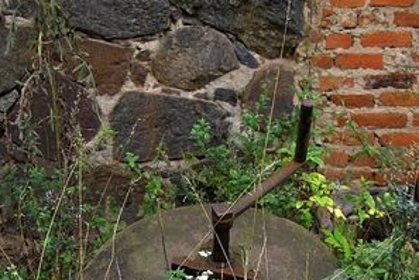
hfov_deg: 40.3
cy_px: 252
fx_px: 570
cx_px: 210
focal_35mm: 49
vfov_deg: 26.6
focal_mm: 5.8
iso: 100
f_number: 2.6
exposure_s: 1/318
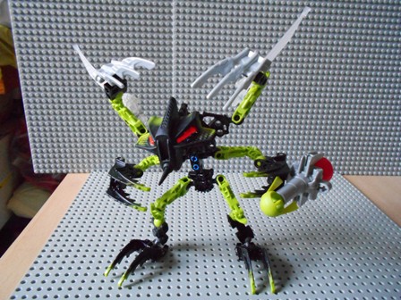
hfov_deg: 67.3
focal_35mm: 26
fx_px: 301
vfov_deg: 53.1
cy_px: 150
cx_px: 200
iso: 800
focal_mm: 4.6
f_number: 3.2
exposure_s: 1/15
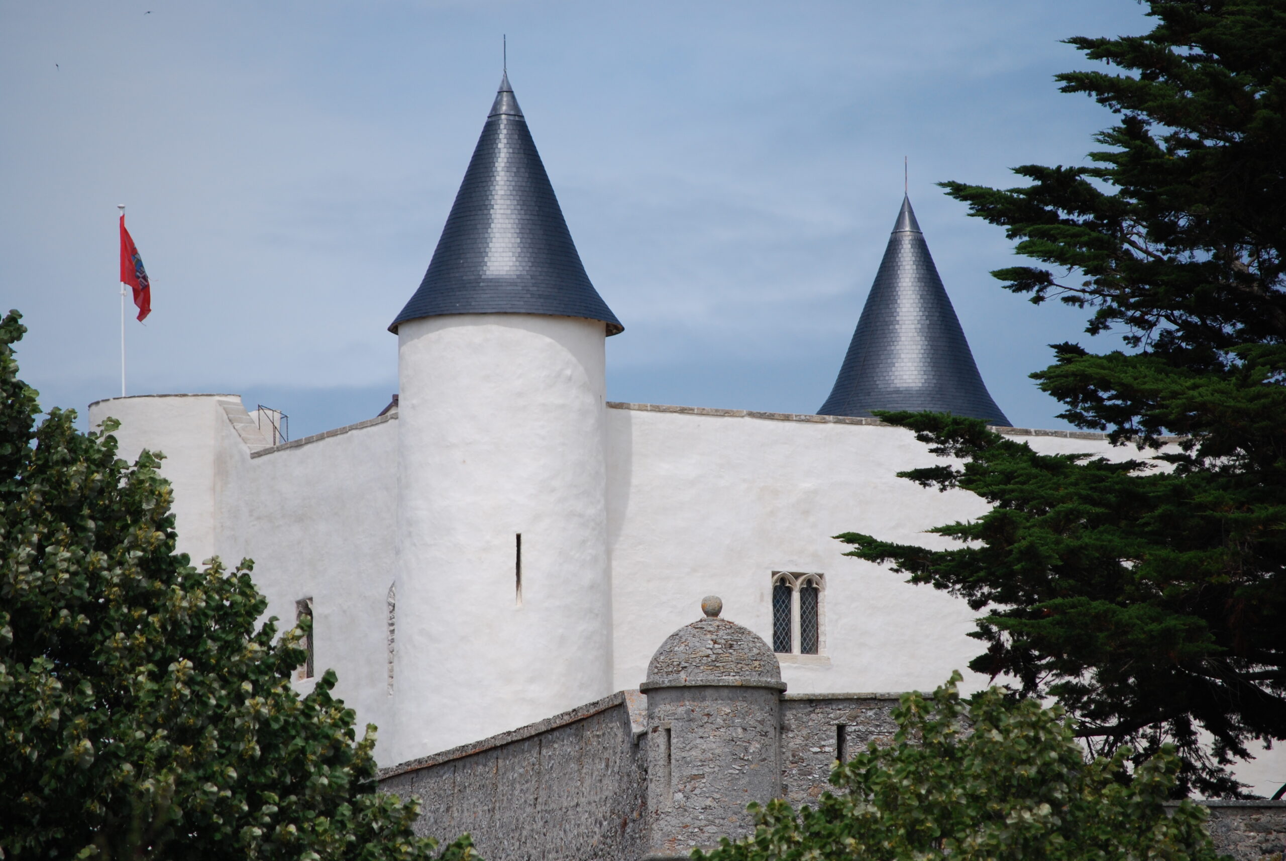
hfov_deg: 9.1
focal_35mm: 225
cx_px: 643
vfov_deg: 6.1
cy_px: 430
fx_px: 8048
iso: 200
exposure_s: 1/1600
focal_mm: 150
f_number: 5.3
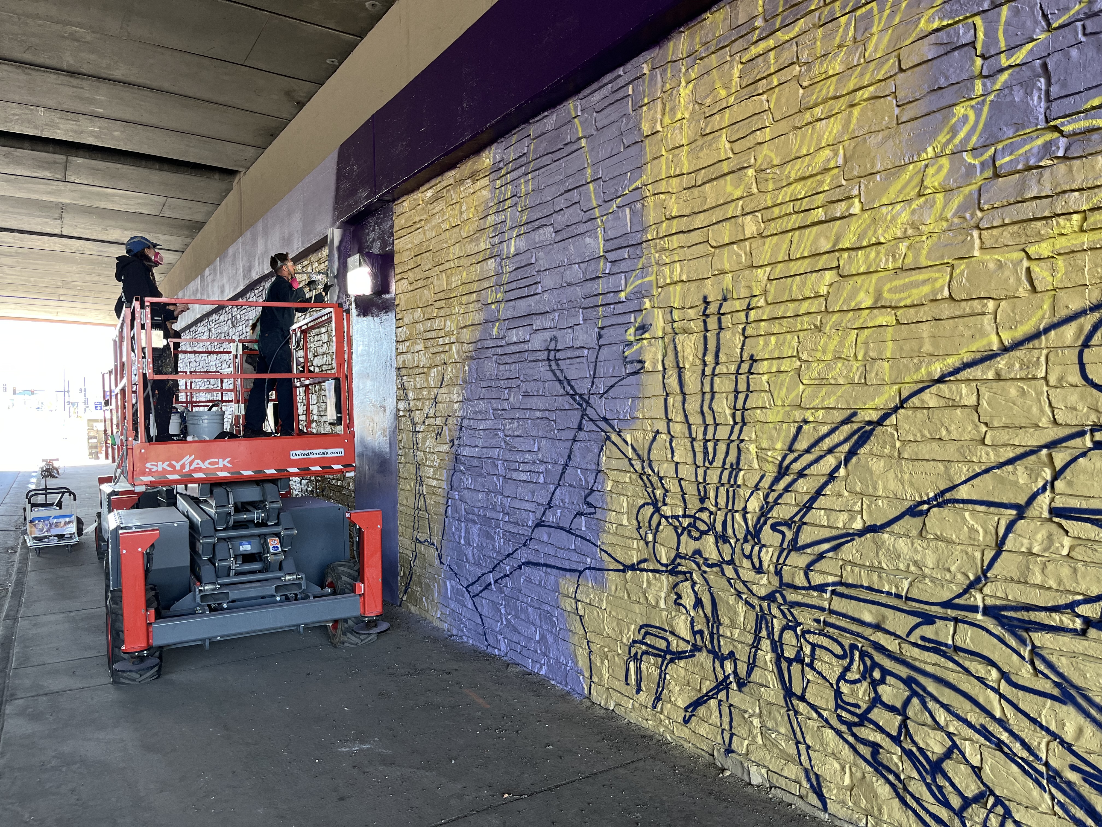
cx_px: 551
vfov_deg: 53.1
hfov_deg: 67.3
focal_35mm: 26
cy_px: 414
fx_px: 828
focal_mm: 5.1
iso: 100
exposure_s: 1/121
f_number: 1.6
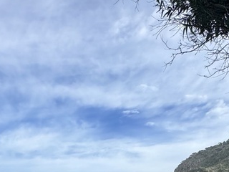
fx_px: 370
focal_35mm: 56
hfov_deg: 34.3
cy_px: 198
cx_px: 121
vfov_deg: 24.1
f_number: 2.2
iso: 50
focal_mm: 2.22
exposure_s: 1/2146
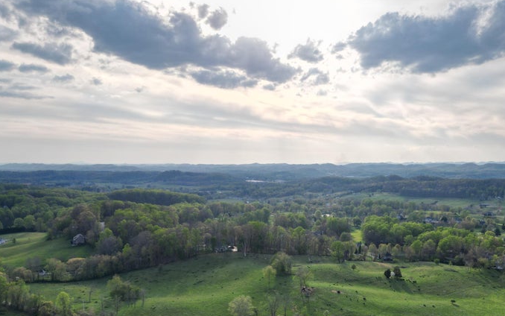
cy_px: 218
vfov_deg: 38.9
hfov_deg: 58.9
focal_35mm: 32
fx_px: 440
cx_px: 314
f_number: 1.7
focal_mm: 6.72
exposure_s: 1/2500
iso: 100
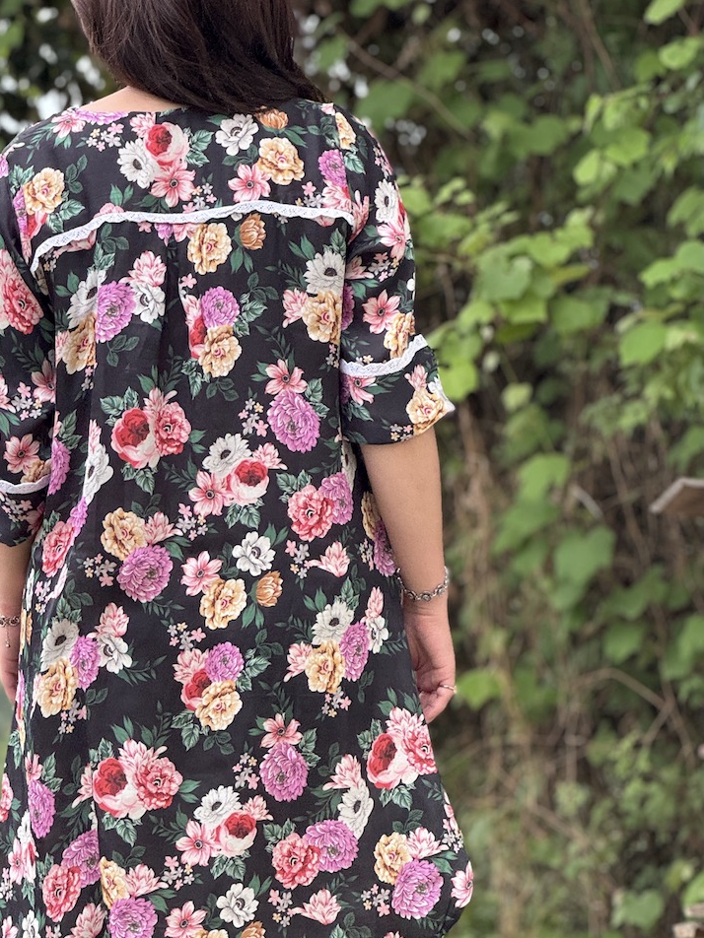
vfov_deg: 17.1
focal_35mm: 115
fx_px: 3118
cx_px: 246
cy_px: 455
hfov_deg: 12.9
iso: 160
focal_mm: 9
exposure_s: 1/99
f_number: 2.8
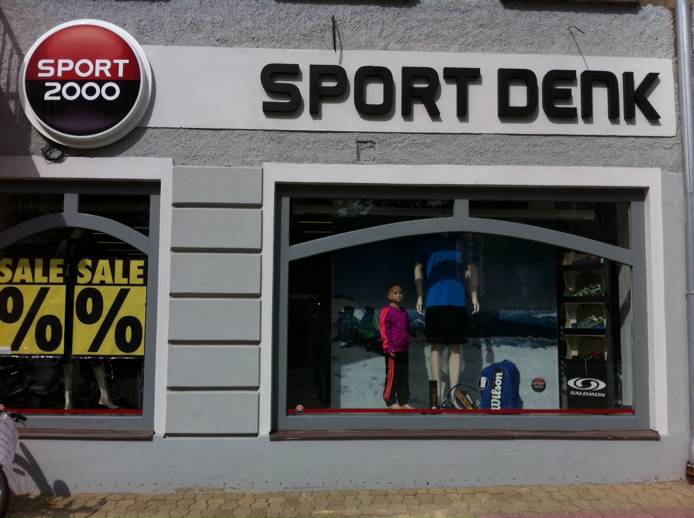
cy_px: 259
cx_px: 347
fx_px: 701
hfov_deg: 52.7
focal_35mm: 35
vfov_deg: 40.6
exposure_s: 1/3286
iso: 80
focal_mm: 3.85
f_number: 2.8
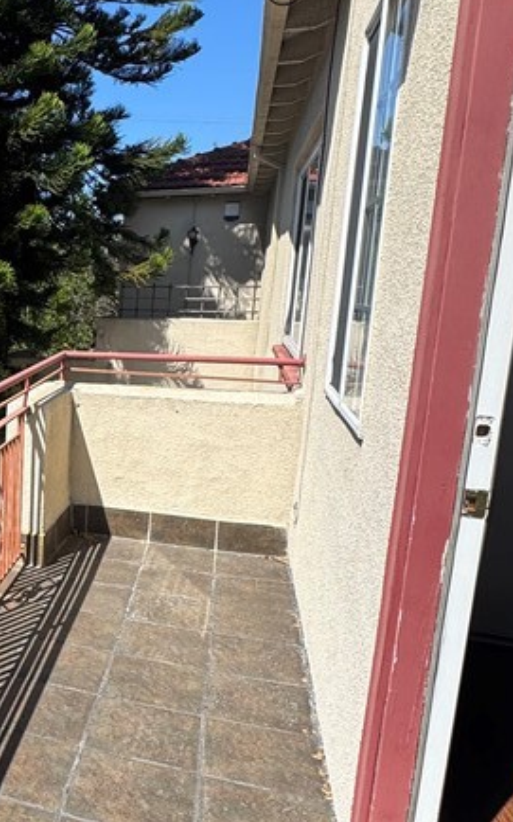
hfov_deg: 29.9
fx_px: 783
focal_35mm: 35
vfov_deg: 55.3
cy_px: 430
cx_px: -131
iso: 50
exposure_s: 1/1006
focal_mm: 2.22
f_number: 2.2
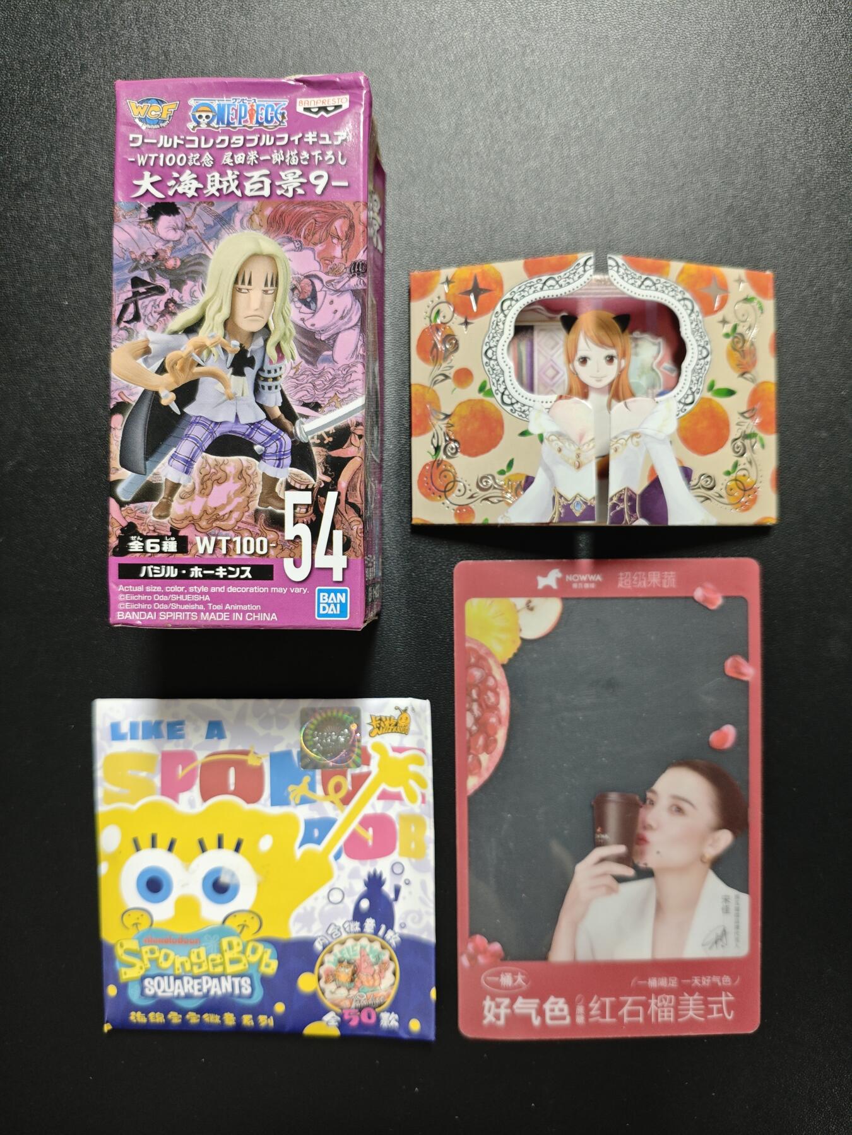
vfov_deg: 67.3
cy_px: 568
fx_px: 853
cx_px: 426
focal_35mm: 26
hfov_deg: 53.1
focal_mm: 4.94
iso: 200
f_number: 1.5
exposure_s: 1/50
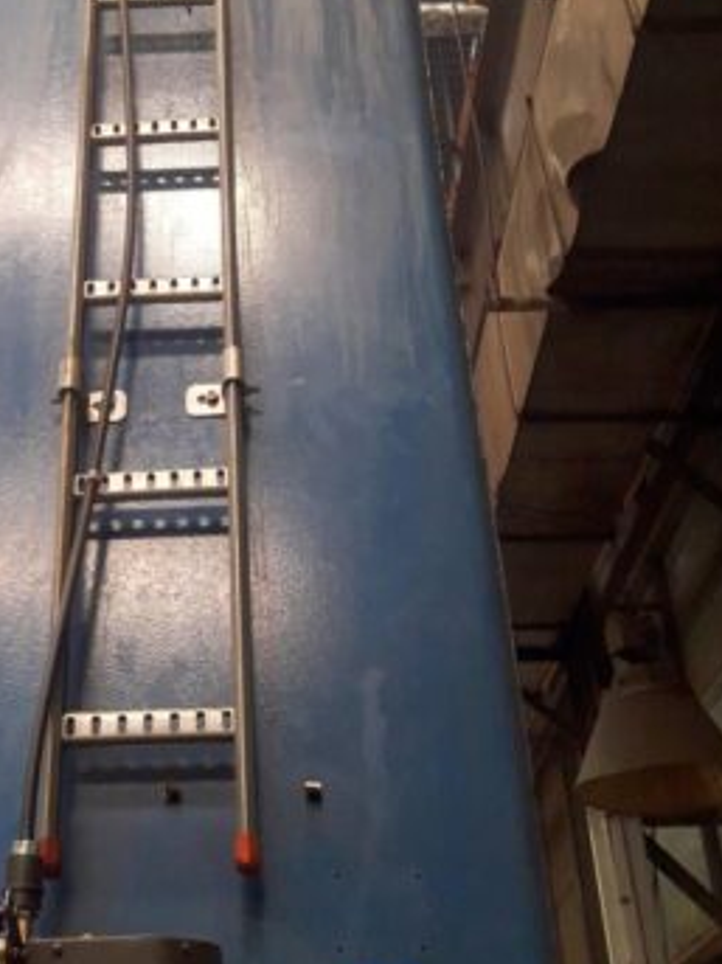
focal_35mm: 49
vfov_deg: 37.8
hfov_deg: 29.3
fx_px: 1364
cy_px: 222
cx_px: 199
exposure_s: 1/33
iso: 160
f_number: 1.9
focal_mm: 3.7
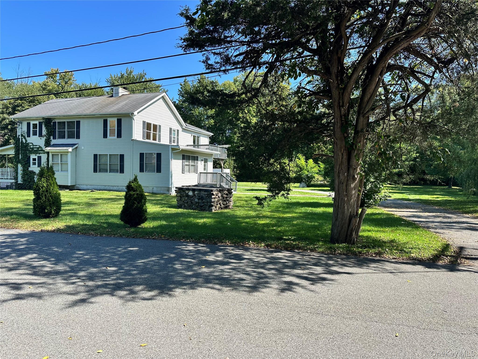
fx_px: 331
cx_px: 239
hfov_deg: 71.6
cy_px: 180
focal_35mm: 24
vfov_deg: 56.8
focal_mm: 6.86
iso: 80
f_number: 1.78
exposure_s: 1/1880
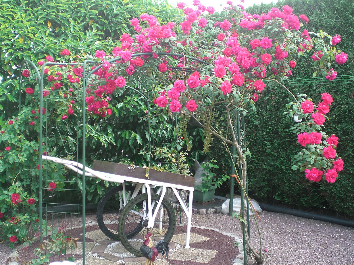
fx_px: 389
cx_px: 177
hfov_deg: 49.0
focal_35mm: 38
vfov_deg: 37.7
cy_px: 132
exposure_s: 1/80
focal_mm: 6.3
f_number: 3.1
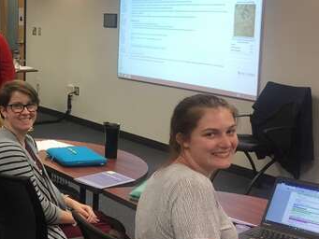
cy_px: 100
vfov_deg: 21.6
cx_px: -33
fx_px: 627
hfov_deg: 26.3
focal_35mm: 68
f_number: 2.2
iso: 50
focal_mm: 4.15
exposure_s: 1/30
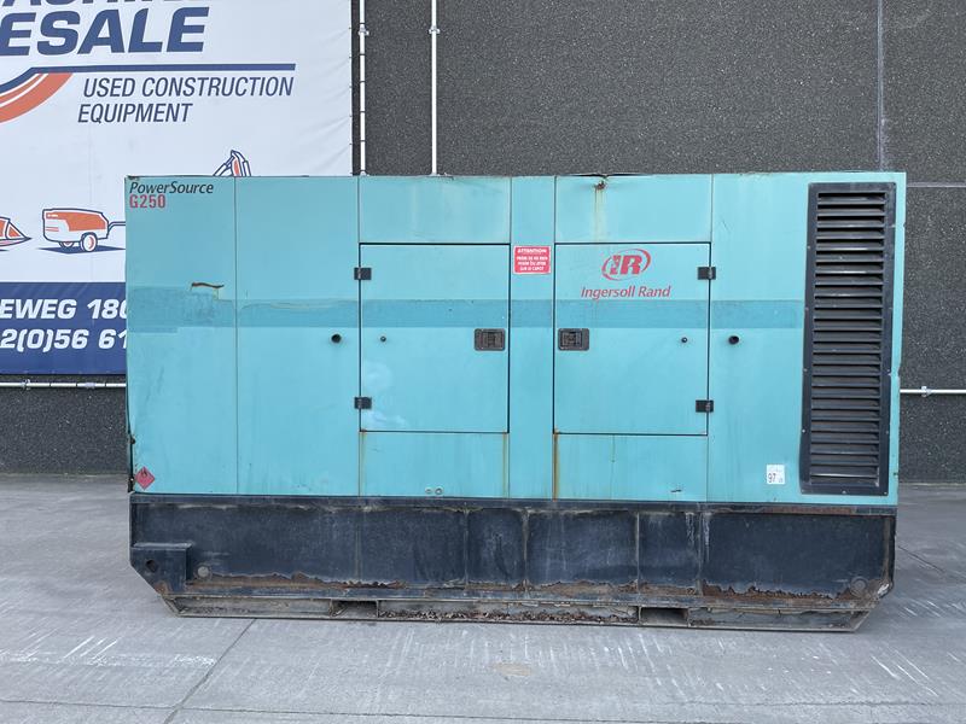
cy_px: 362
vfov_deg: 53.1
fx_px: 726
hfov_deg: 67.3
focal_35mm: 26
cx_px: 483
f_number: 1.6
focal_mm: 5.1
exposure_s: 1/270
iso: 32
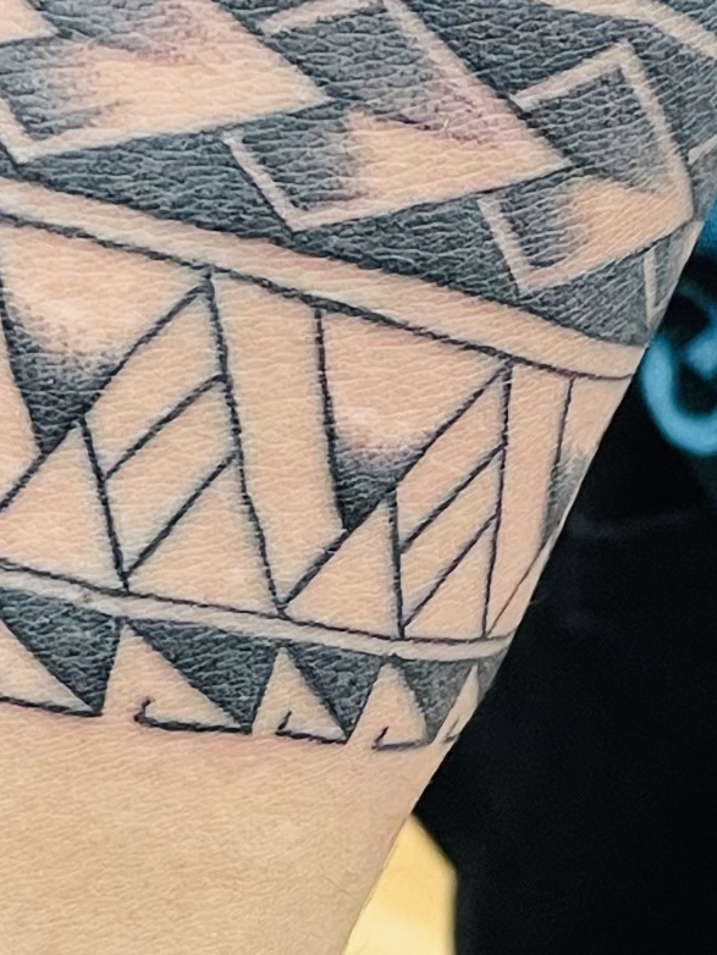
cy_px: 677
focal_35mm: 134
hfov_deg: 11.0
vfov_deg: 14.7
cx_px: 116
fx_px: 3699
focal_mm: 4.2
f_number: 1.6
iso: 250
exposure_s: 1/50
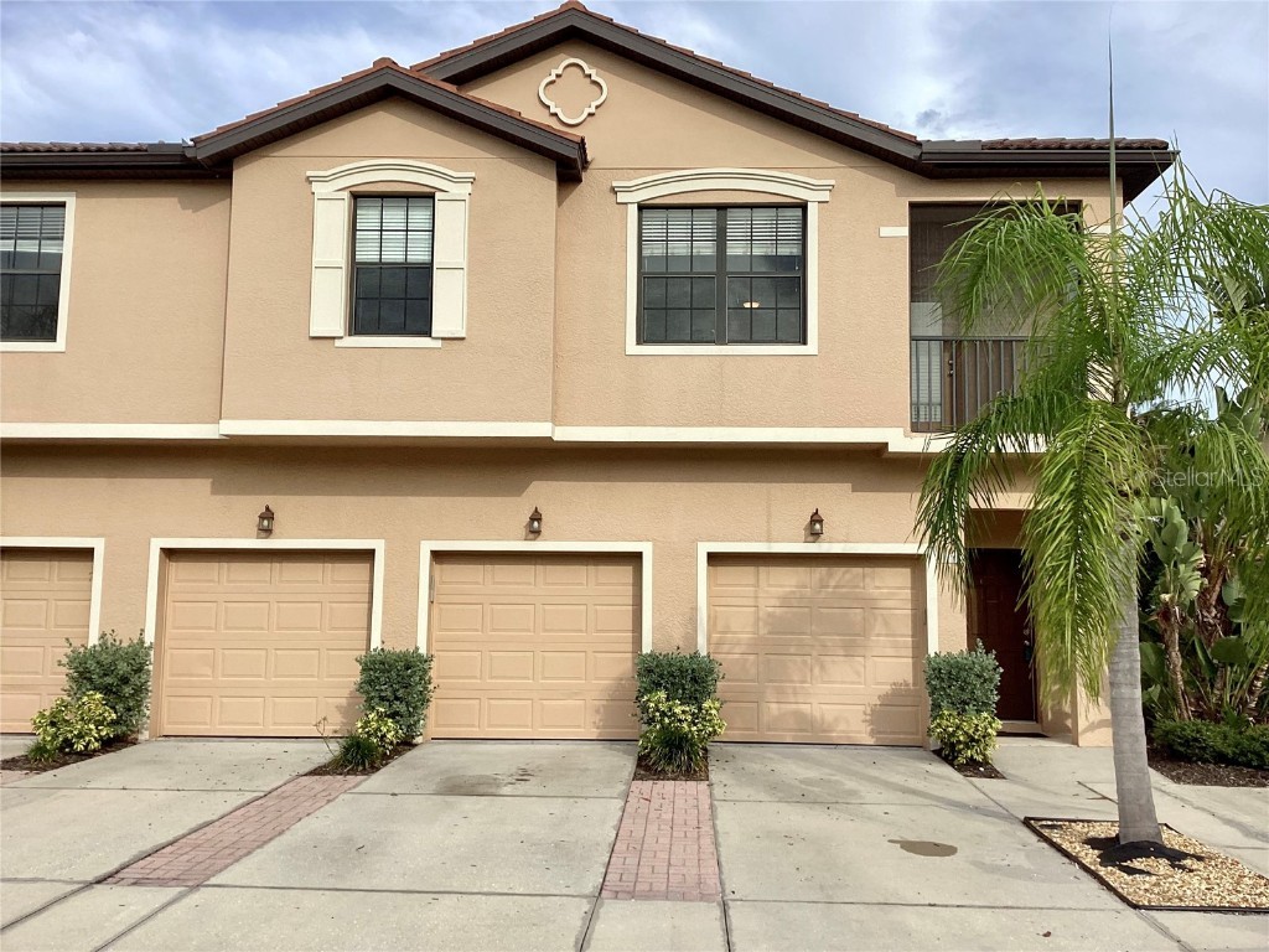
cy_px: 476
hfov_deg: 58.4
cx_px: 634
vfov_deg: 45.4
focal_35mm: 31
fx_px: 1136
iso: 25
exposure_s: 1/1235
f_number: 2.4
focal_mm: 3.3
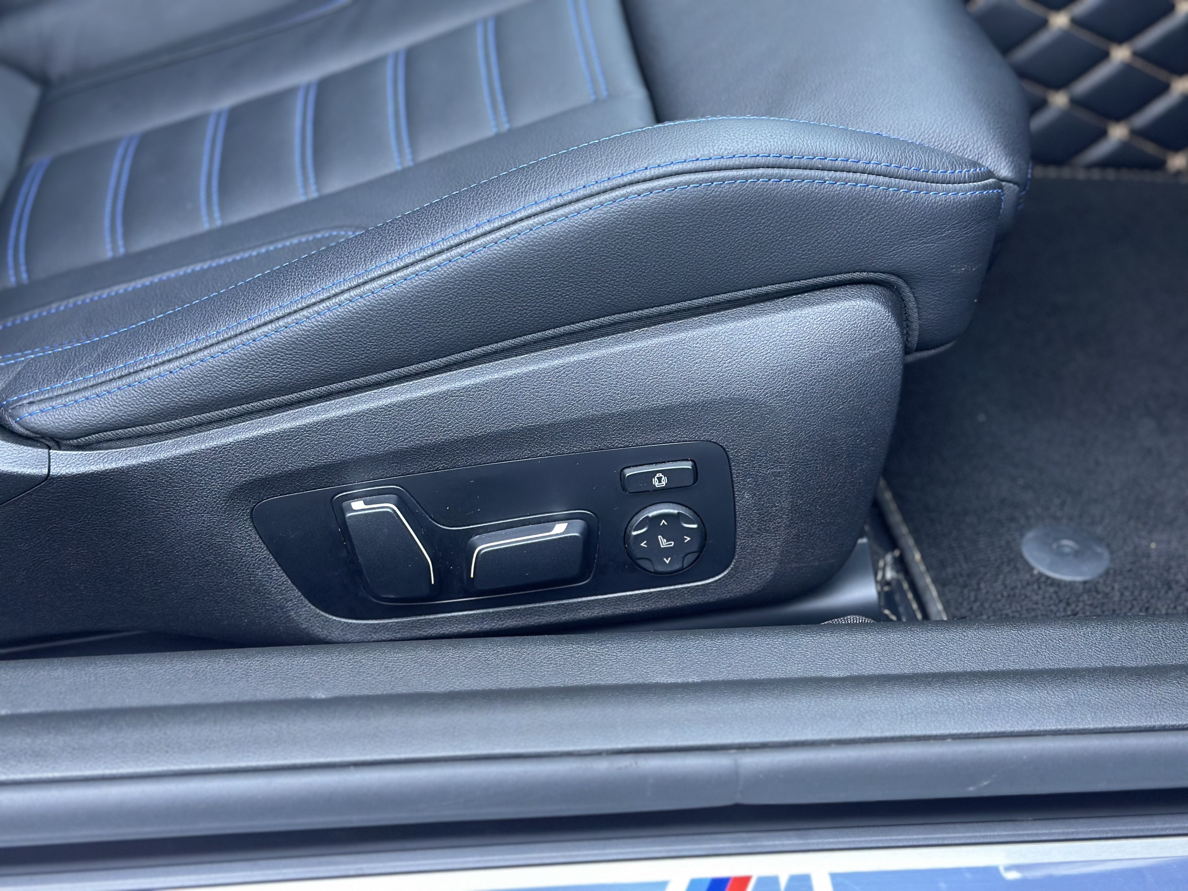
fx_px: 1647
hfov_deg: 39.7
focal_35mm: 48
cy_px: 446
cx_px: 594
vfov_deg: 30.3
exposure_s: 1/49
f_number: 1.78
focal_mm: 6.86
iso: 250
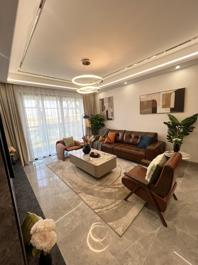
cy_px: 132
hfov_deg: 89.9
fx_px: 99
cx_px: 99
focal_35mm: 13
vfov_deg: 106.2
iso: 64
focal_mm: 1.57
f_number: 1.8
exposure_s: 1/168
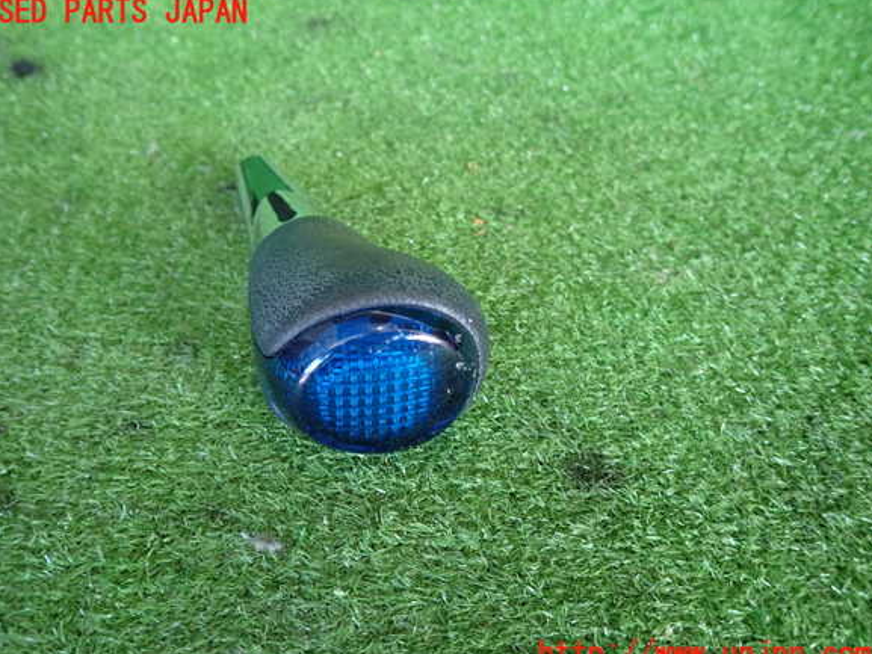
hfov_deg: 67.3
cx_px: 426
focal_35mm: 26
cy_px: 334
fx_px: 655
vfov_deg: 53.1
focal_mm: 4.5
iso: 200
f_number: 2
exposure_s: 1/50
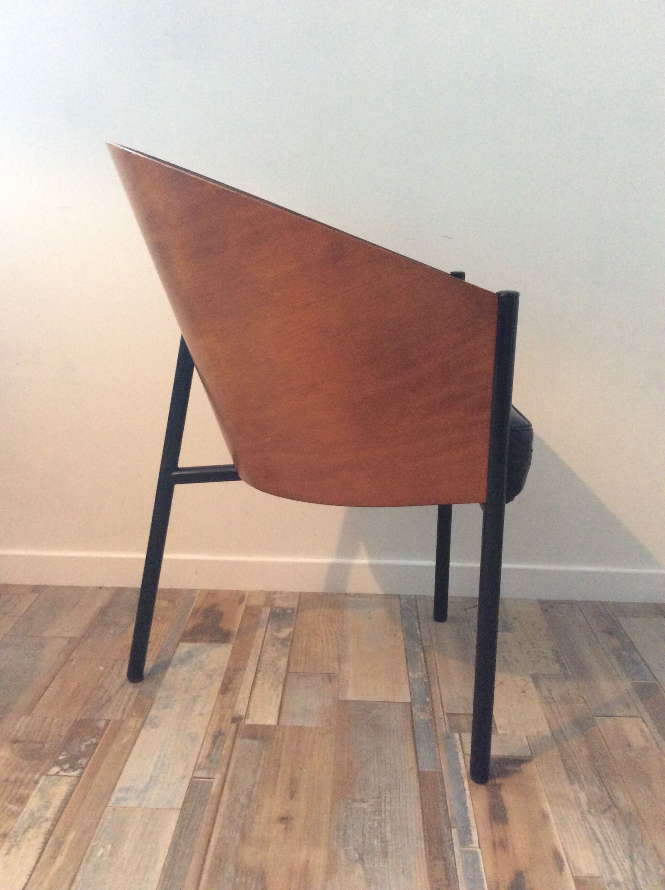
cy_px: 445
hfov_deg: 44.1
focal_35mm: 32
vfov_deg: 56.9
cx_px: 332
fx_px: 822
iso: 320
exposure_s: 1/17
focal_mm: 3.3
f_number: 2.4
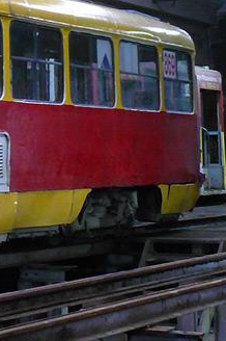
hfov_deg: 10.4
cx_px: -286
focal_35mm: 117
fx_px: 1104
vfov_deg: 17.2
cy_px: 23
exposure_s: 1/2
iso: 200
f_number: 3.2
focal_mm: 6
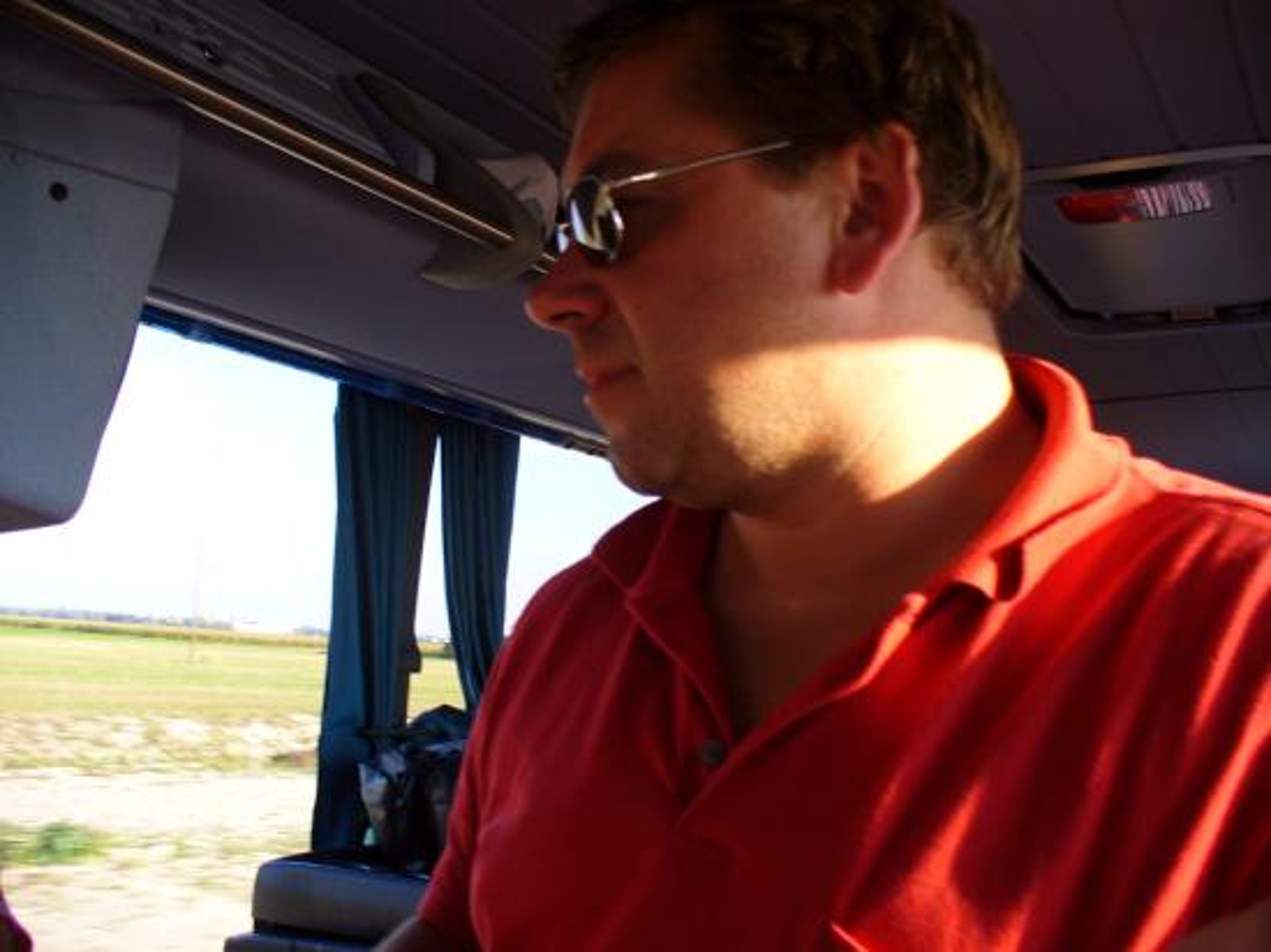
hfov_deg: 50.2
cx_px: 636
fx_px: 1358
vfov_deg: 38.6
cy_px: 476
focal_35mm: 37
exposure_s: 1/80
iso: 64
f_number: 2.8
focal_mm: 6.1
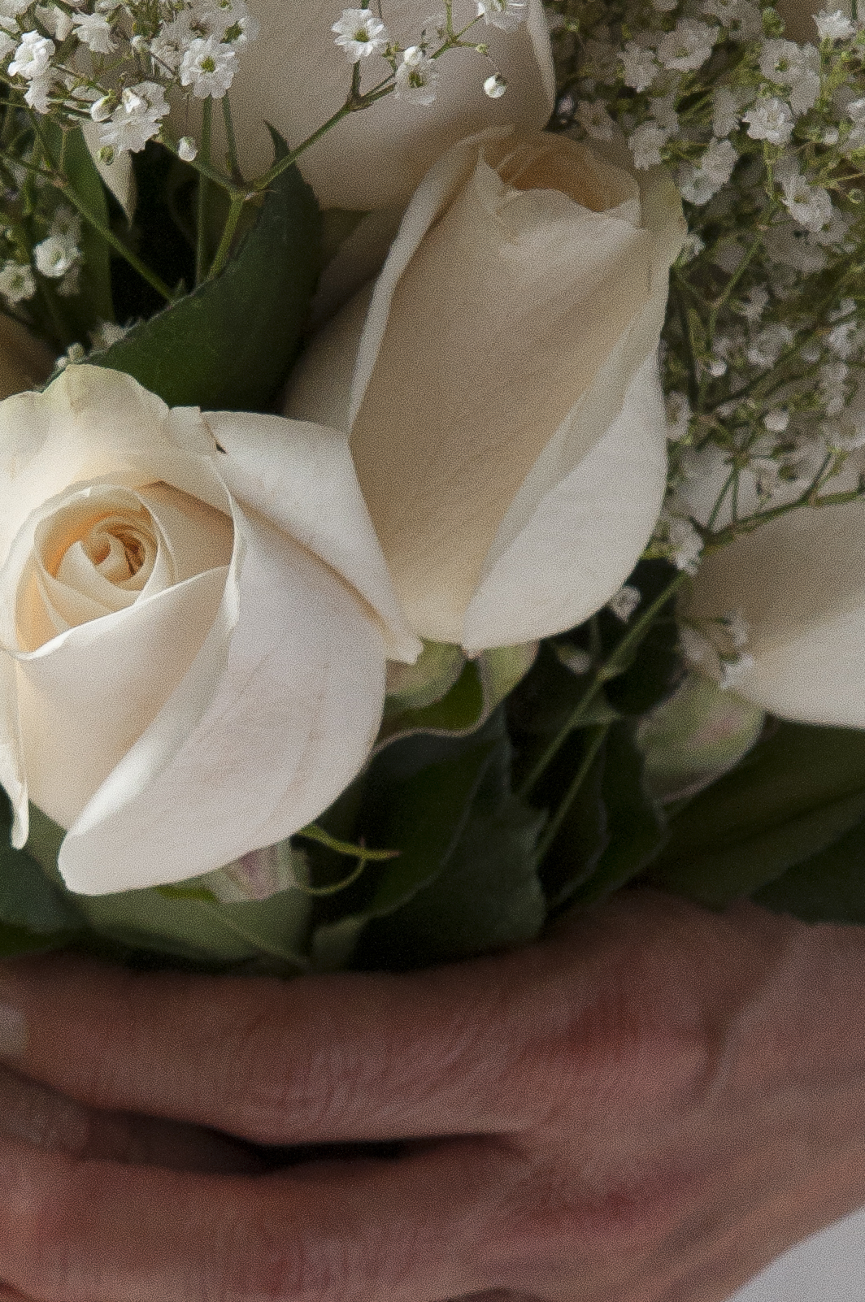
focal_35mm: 281
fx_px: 10153
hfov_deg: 4.9
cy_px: 789
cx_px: 99
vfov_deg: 7.3
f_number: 8
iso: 800
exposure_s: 1/25
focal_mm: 70
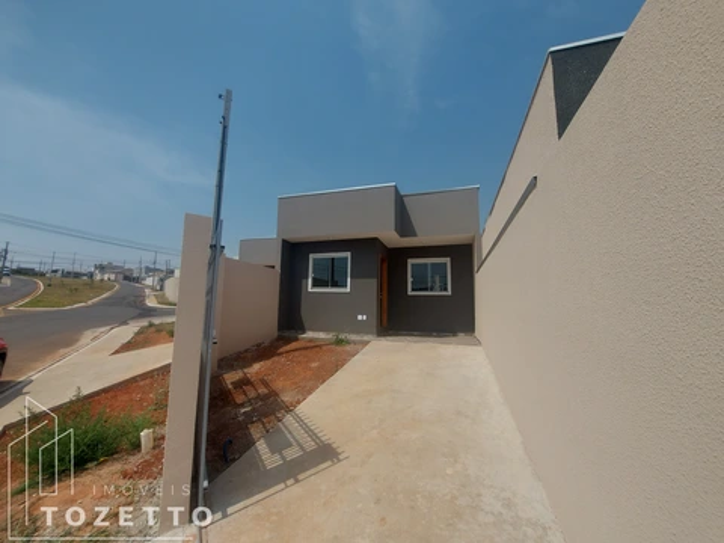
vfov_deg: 89.9
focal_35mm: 13
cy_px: 272
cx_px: 362
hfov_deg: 106.2
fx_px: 272
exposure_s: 1/2931
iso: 50
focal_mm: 1.74
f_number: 2.2
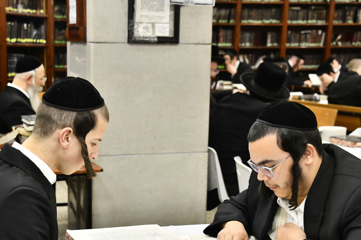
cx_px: 132
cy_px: 157
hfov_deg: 28.7
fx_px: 702
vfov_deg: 19.4
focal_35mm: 70
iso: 2500
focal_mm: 50
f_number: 5.6
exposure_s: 1/200
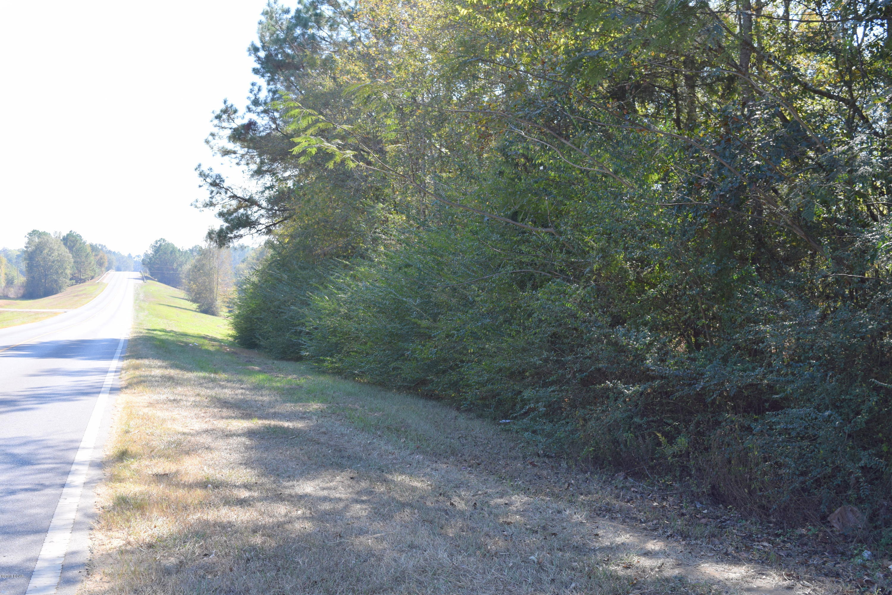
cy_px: 298
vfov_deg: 35.5
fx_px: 929
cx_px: 446
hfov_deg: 51.3
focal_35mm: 38
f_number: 8
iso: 280
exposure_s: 1/250
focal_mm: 25
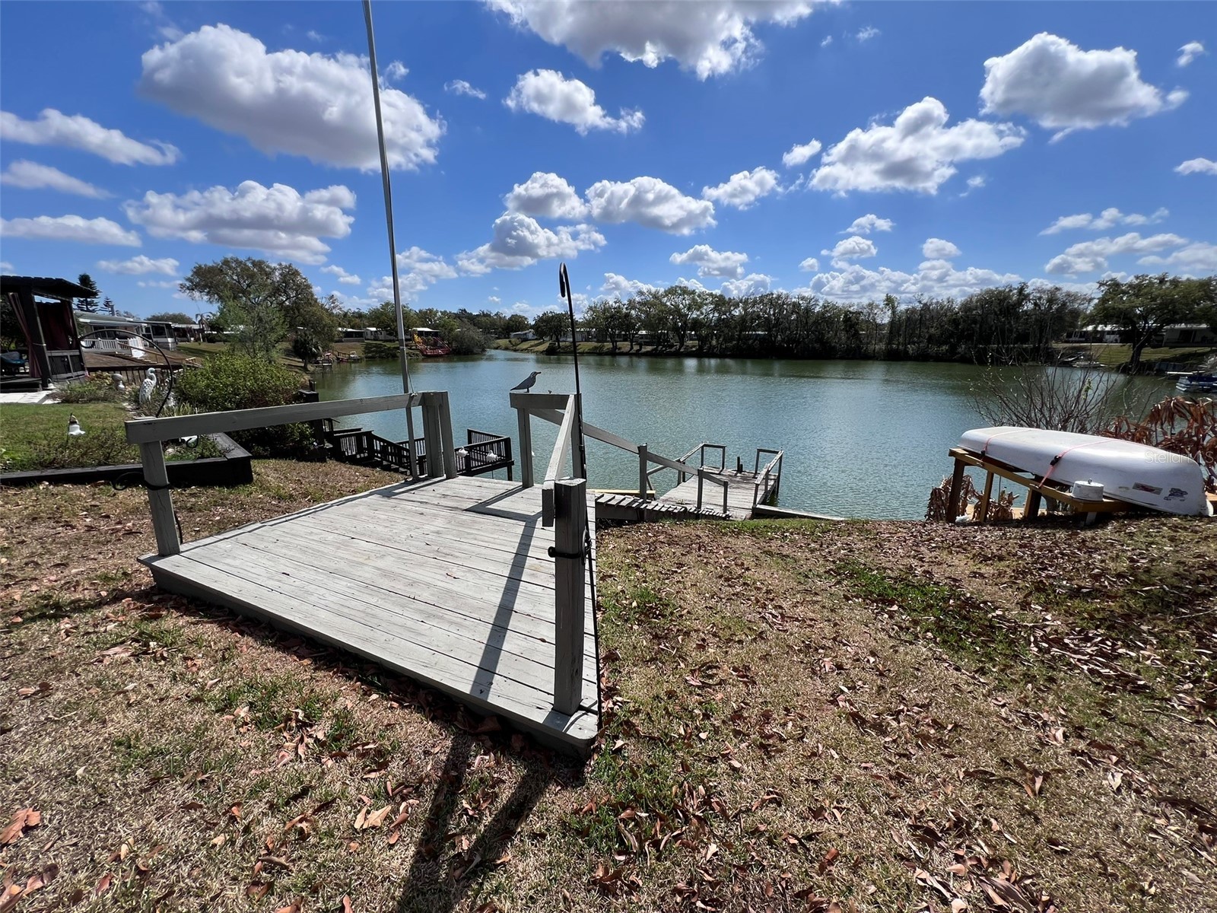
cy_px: 456
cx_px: 608
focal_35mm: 13
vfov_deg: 89.9
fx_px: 457
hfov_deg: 106.2
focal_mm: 1.57
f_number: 1.8
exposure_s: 1/2421
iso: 32
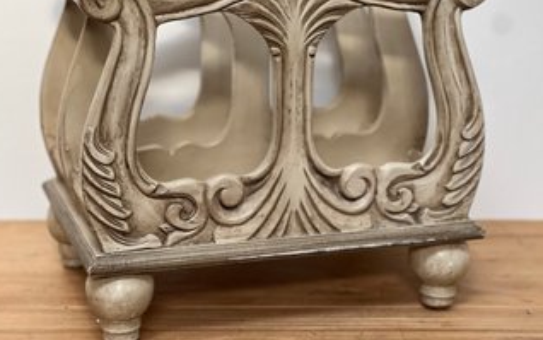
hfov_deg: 23.5
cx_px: 269
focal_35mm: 88
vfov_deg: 14.8
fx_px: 1303
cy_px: 124
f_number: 2.8
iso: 250
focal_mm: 9
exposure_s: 1/67
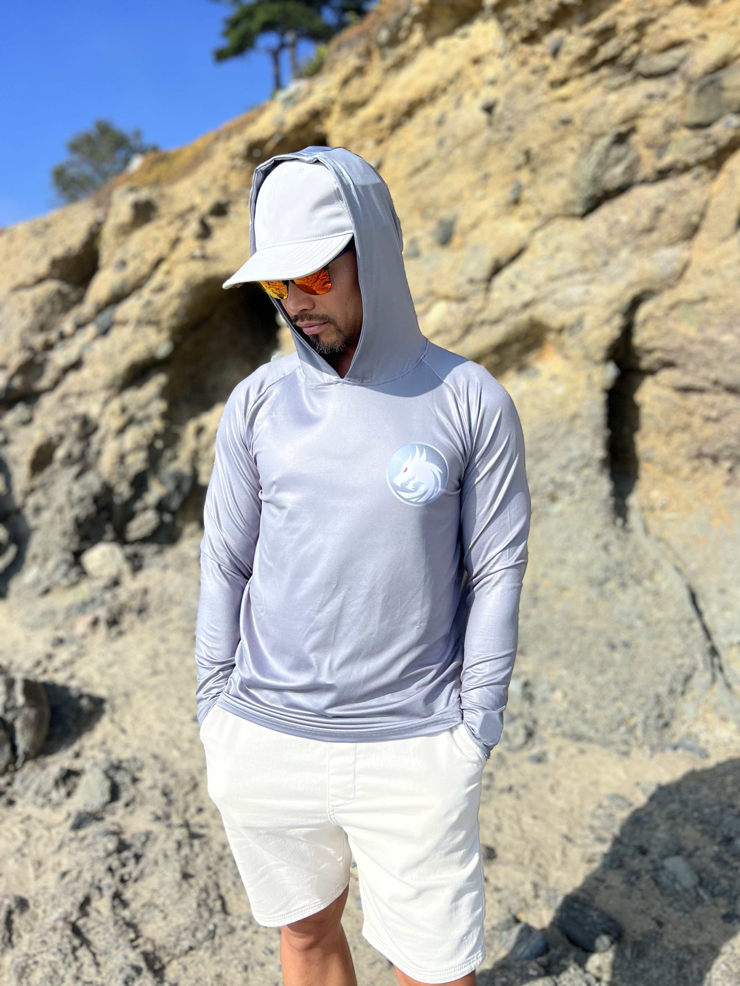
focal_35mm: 26
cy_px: 493
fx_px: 741
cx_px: 370
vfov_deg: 67.3
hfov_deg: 53.1
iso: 50
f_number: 1.5
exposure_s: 1/5587
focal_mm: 5.7
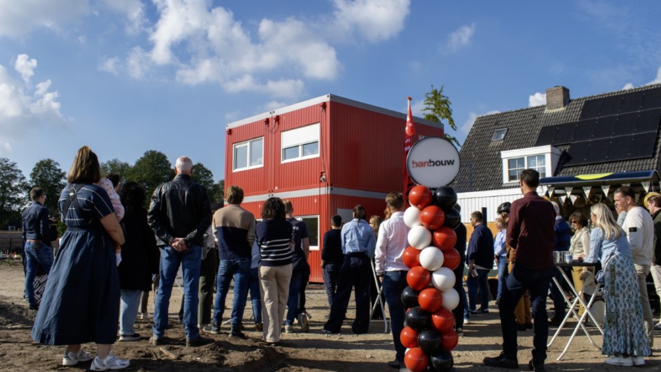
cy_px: 189
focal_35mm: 32
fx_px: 561
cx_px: 332
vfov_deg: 36.7
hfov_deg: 61.0
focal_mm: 20
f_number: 10
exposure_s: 1/400
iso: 200
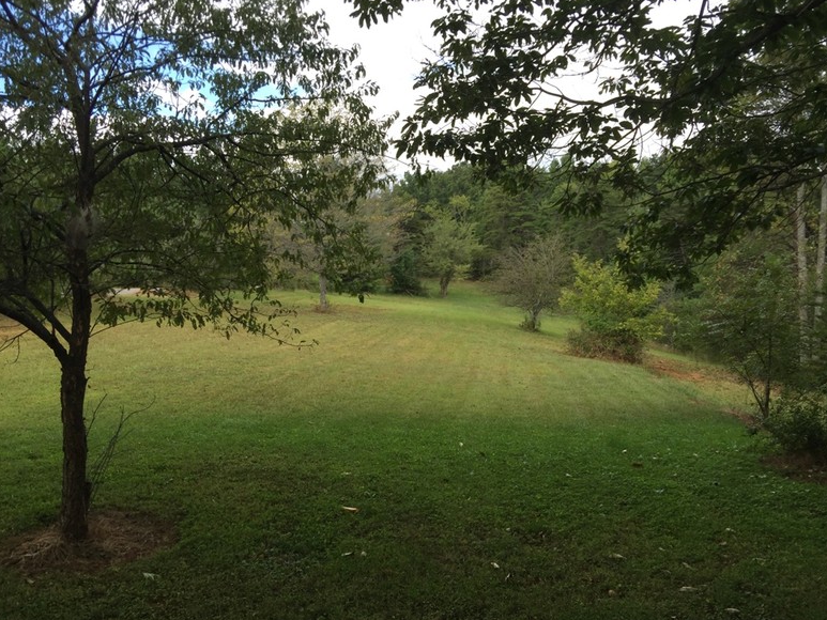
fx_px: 717
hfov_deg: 60.0
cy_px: 311
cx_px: 422
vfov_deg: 46.8
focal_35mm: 30
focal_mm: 4.15
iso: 32
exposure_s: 1/421
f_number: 2.2
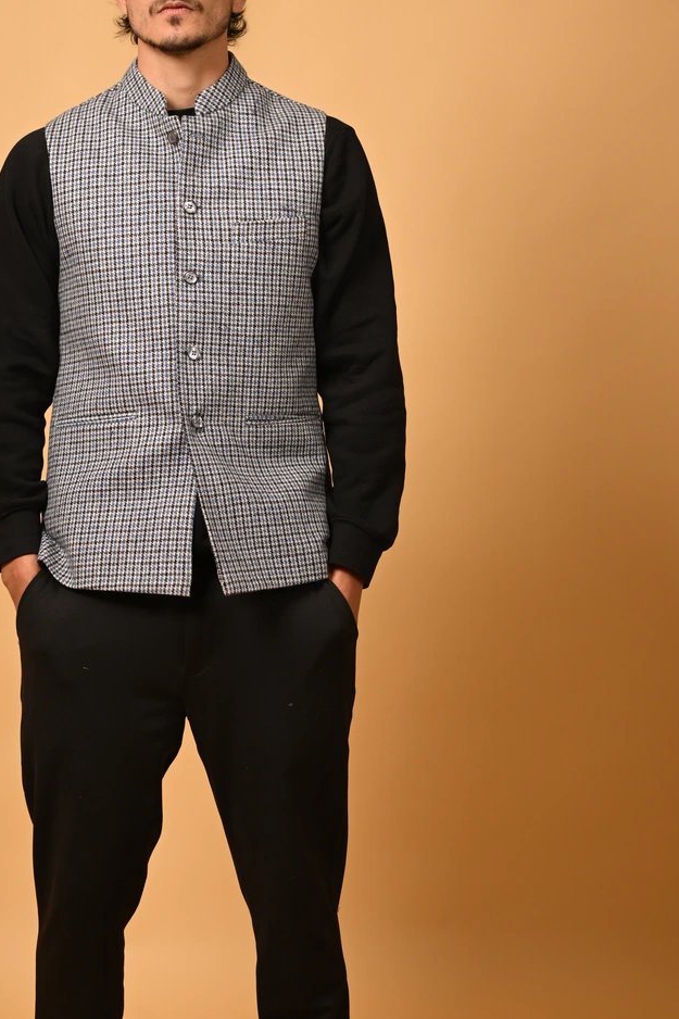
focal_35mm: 88
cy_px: 513
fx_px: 2490
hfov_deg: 15.5
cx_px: 253
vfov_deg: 23.1
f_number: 2.2
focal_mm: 50
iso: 200
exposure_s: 1/1250
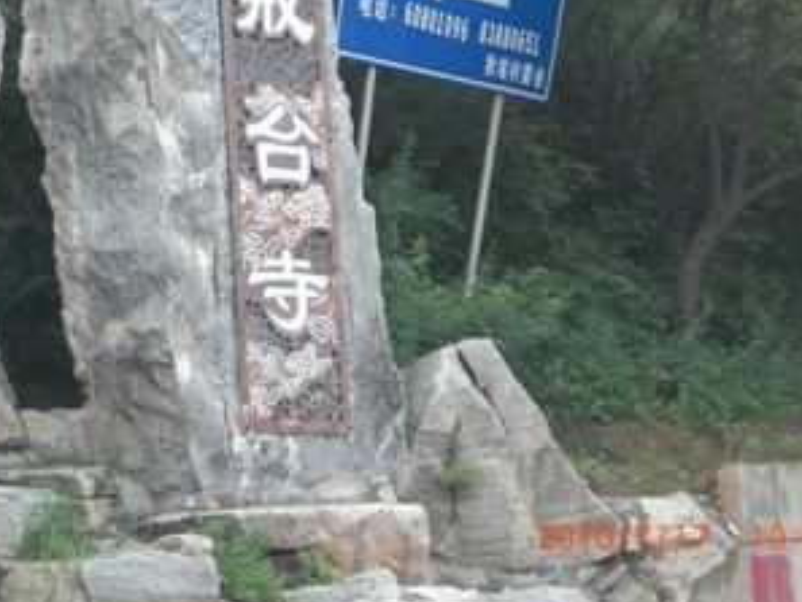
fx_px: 4218
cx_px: 251
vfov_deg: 8.2
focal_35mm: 182
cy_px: 134
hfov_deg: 10.8
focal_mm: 18.9
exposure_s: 1/200
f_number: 5.3
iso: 200
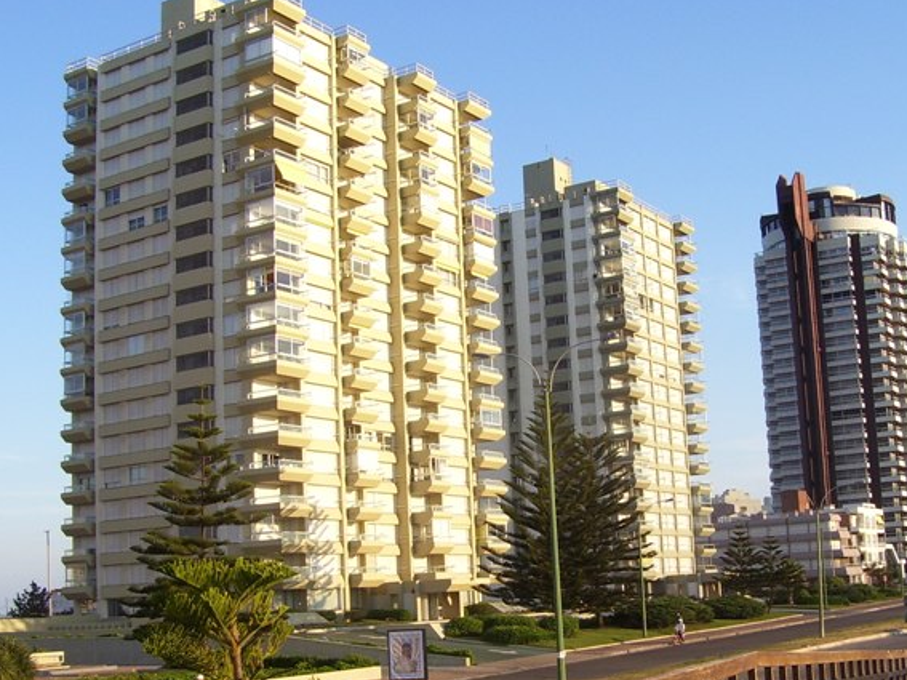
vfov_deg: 30.1
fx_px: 1257
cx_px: 531
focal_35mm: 48
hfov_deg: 39.5
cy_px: 424
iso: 80
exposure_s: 1/180
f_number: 4.8
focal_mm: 5.6
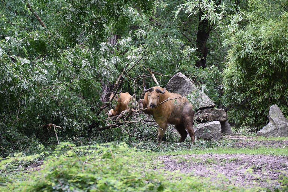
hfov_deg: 18.2
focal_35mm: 112
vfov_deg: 12.2
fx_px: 900
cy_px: 96
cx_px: 144
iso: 800
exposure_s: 1/125
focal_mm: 75
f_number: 5
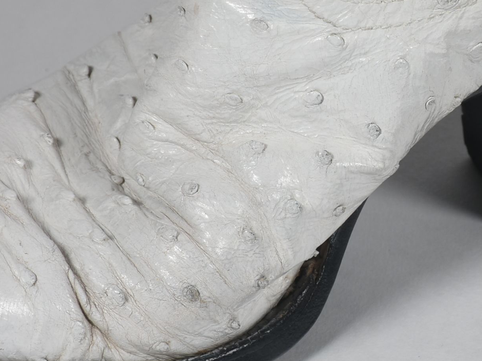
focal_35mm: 496
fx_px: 6906
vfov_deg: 3.0
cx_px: 514
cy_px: 147
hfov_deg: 4.0
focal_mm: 140
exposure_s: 1/125
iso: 200
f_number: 13
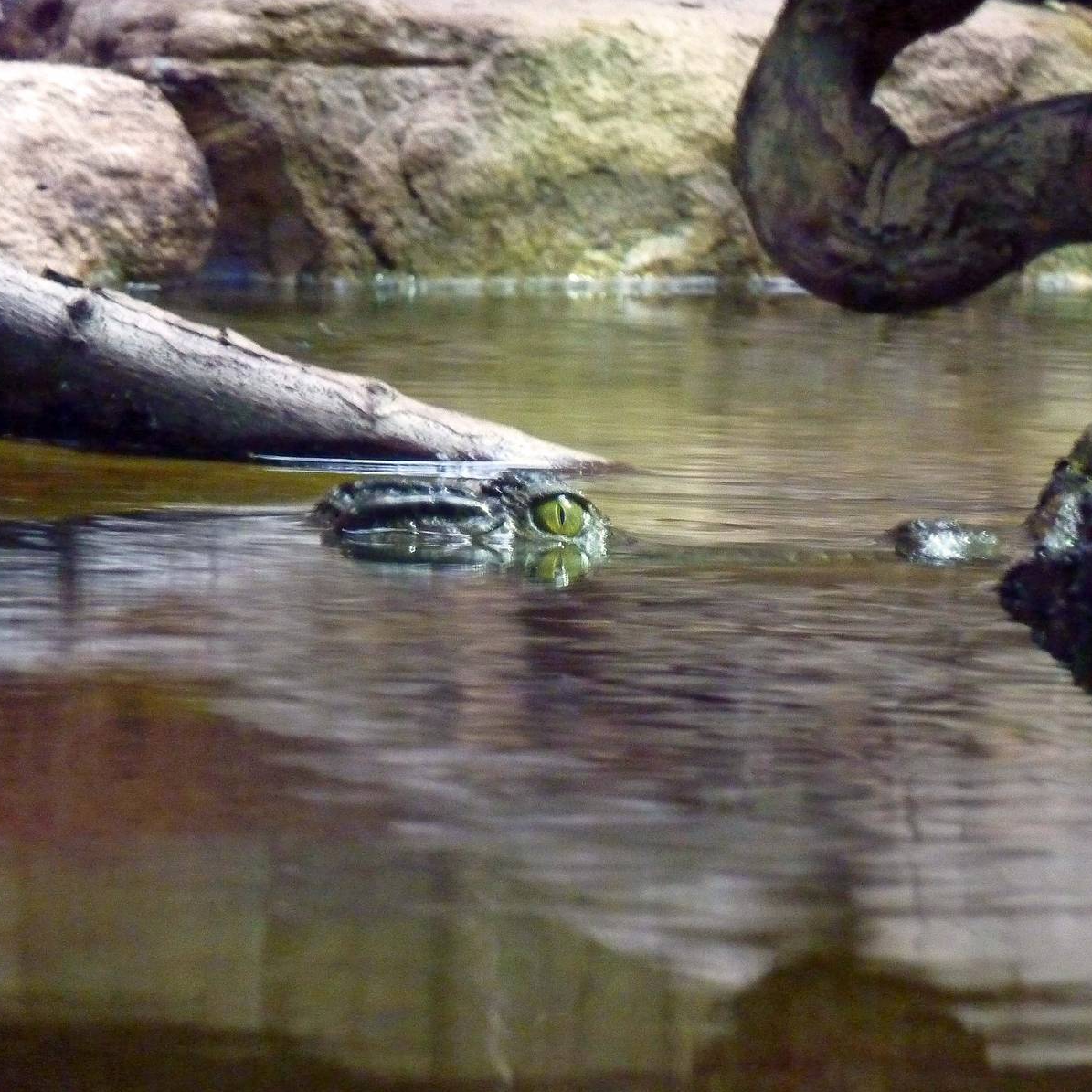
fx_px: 11742
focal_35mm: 329
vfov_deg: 5.3
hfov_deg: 5.3
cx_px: 588
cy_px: 546
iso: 800
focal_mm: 45.7
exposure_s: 1/8
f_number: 4.8
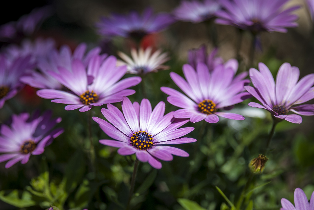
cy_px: 105
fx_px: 917
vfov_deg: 13.1
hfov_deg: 19.4
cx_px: 157
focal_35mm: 105
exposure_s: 1/1000
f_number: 2.8
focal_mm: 70
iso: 100
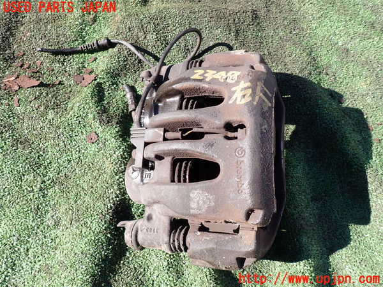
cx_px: 192
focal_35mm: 25
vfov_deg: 54.9
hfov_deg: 69.4
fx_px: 277
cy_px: 144
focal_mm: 4.5
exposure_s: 1/400
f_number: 2.8
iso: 100
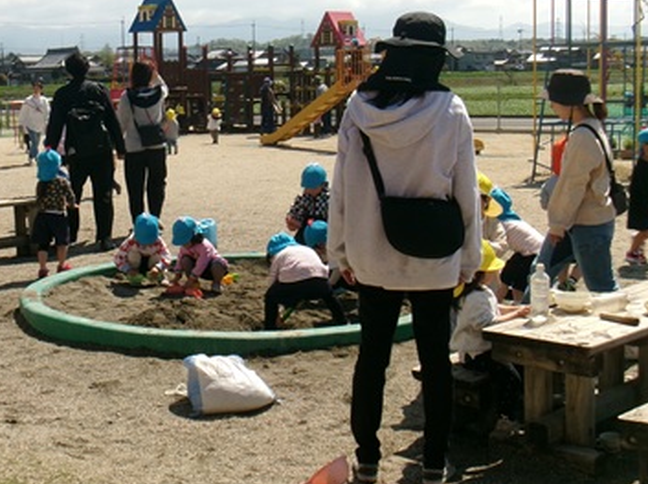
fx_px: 1253
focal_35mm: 67
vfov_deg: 21.9
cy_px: 192
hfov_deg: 28.6
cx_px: 160
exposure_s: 1/160
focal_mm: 7.8
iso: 100
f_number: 12.5
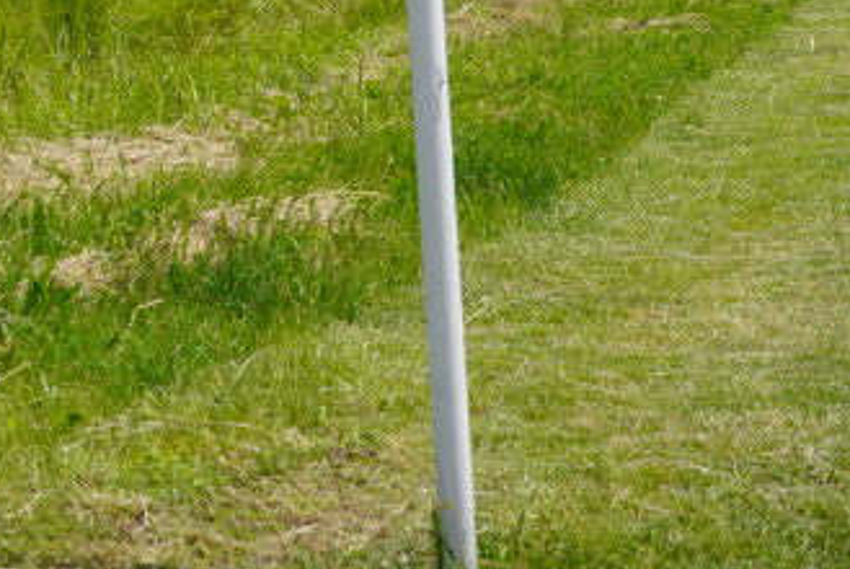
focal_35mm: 146
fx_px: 3450
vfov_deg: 9.2
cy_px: -294
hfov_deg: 12.7
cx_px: -710
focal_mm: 37
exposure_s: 1/640
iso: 100
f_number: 5
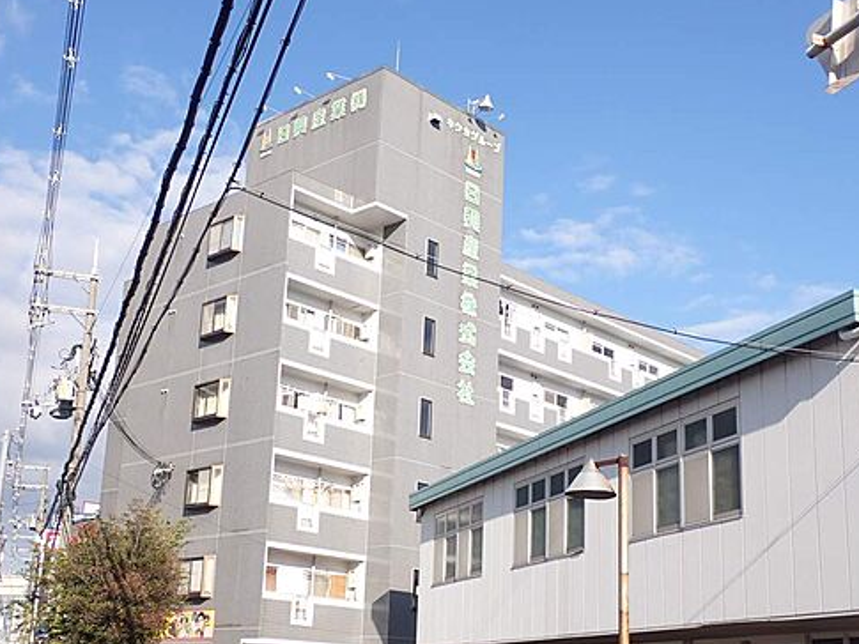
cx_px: 452
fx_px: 1167
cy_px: 379
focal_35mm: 47
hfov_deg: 40.4
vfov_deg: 30.8
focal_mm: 6.83
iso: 100
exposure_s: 1/640
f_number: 3.5
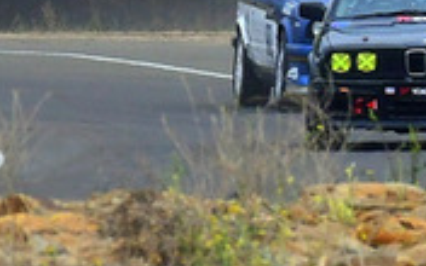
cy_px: -278
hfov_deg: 0.6
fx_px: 40286
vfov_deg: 0.4
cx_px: -5
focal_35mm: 3470
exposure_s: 1/640
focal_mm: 500
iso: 1250
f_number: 11
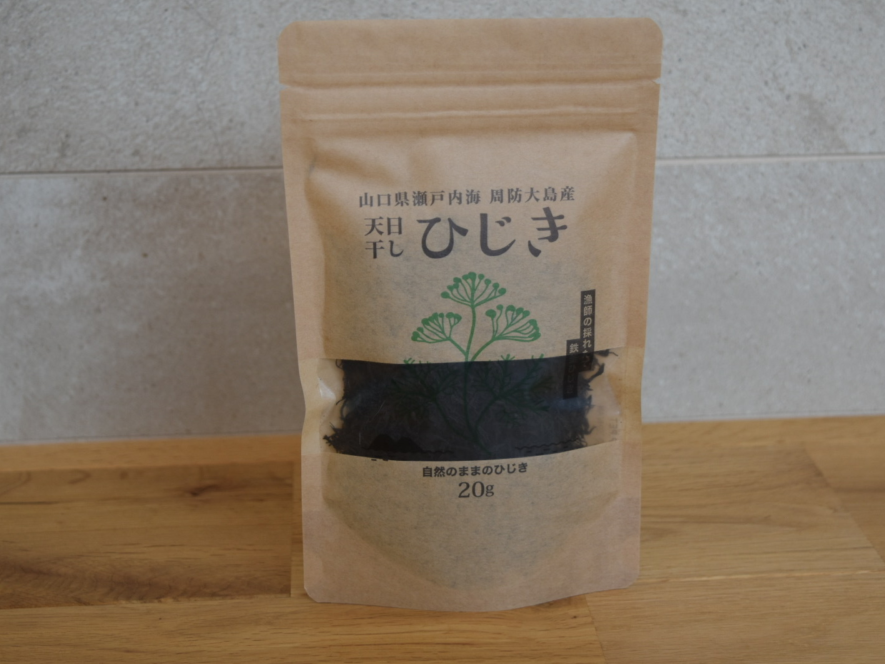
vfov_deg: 22.3
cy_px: 328
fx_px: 1687
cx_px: 455
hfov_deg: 29.4
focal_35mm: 66
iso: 280
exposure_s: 1/125
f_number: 5.6
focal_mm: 40
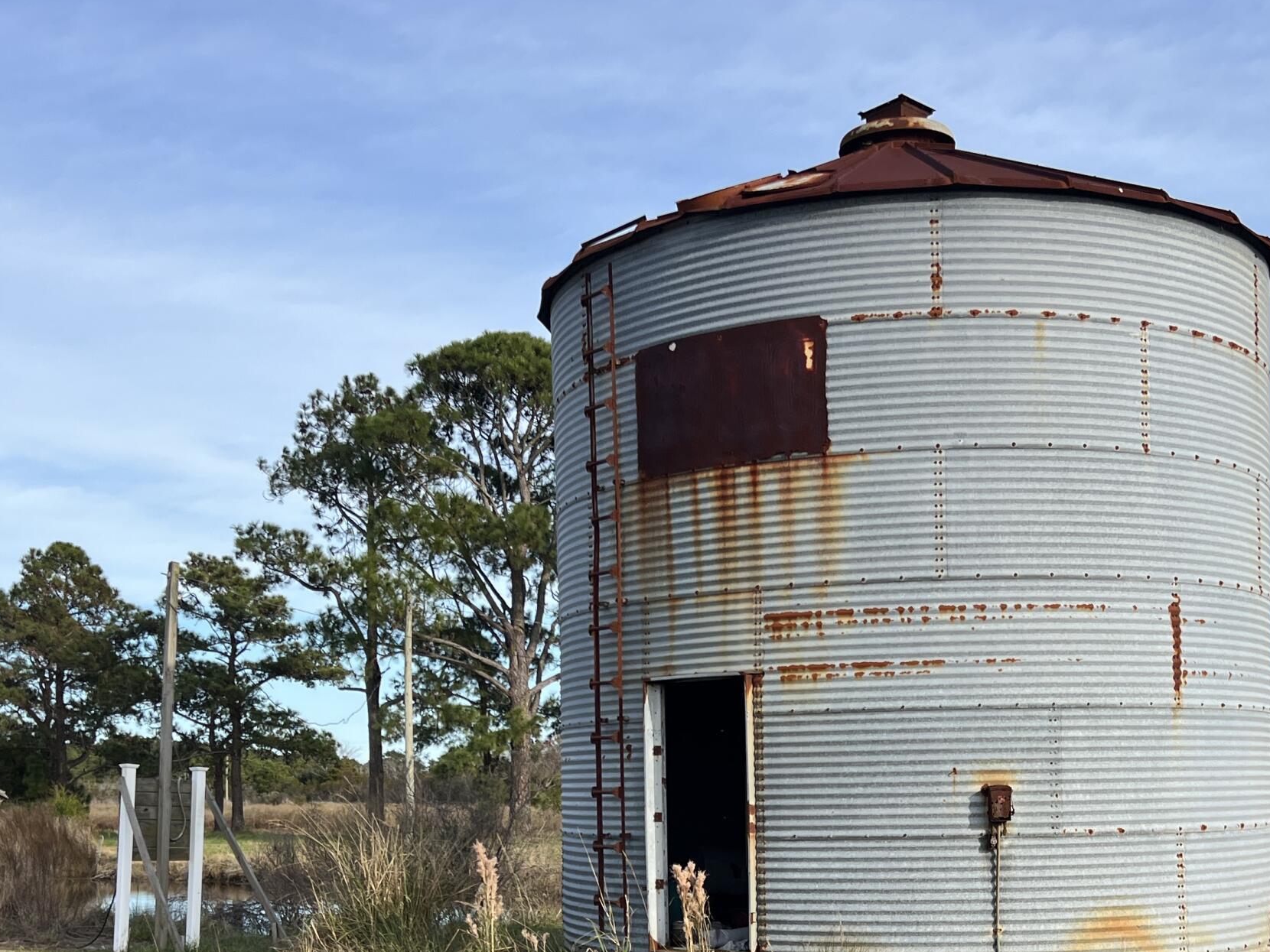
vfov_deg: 30.0
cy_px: 782
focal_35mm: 47
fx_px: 1724
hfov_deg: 40.4
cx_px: 695
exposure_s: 1/3077
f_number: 1.5
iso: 50
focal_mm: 5.7
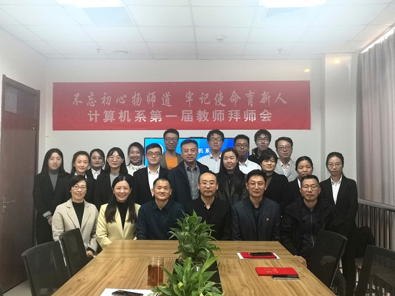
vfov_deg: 37.7
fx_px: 434
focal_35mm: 38
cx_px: 198
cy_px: 148
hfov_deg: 49.0
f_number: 1.8
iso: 200
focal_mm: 4.75
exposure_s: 1/33.3
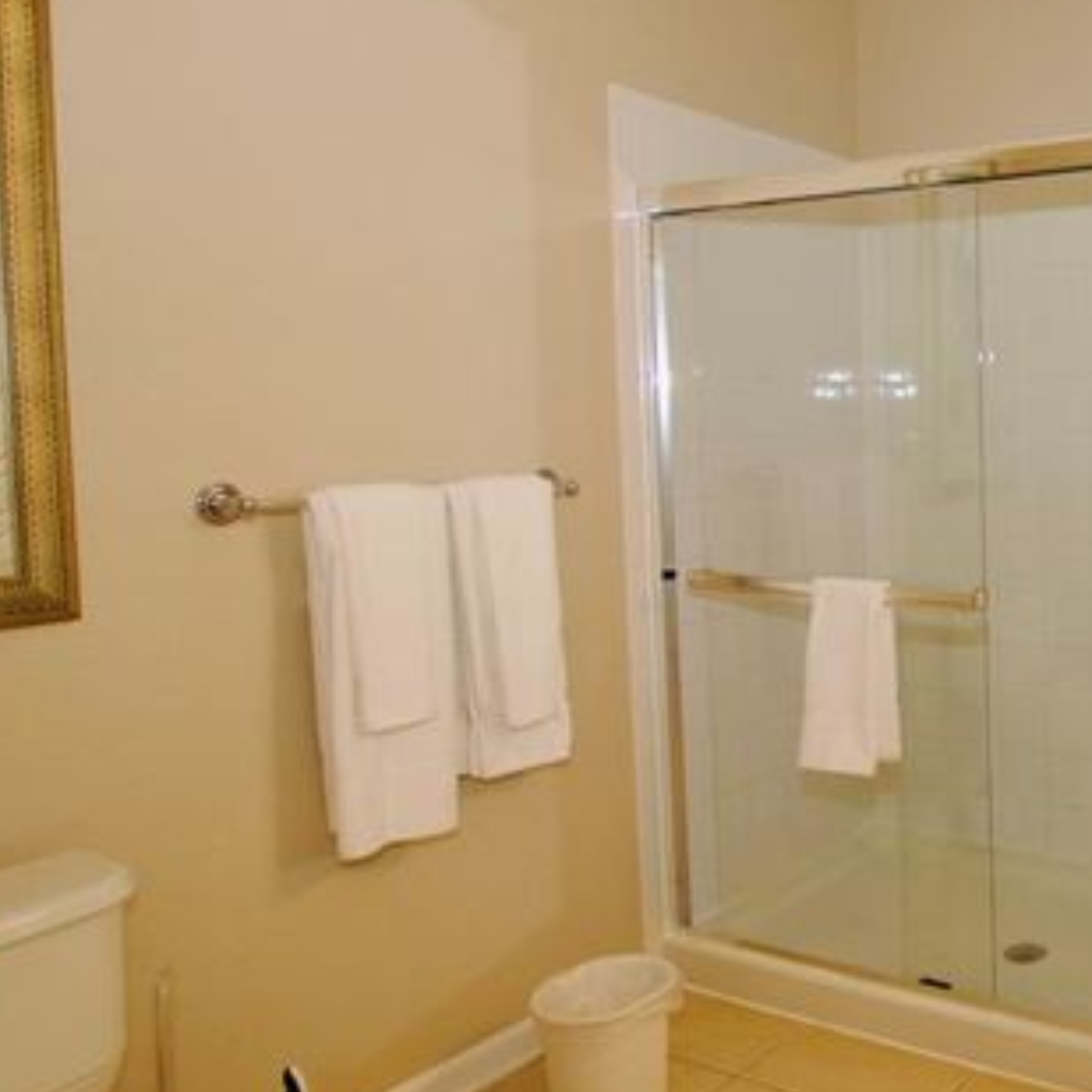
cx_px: 1147
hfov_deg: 44.9
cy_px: 491
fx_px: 1035
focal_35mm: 29
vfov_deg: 55.5
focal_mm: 10
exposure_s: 1/80
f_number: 4.5
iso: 400
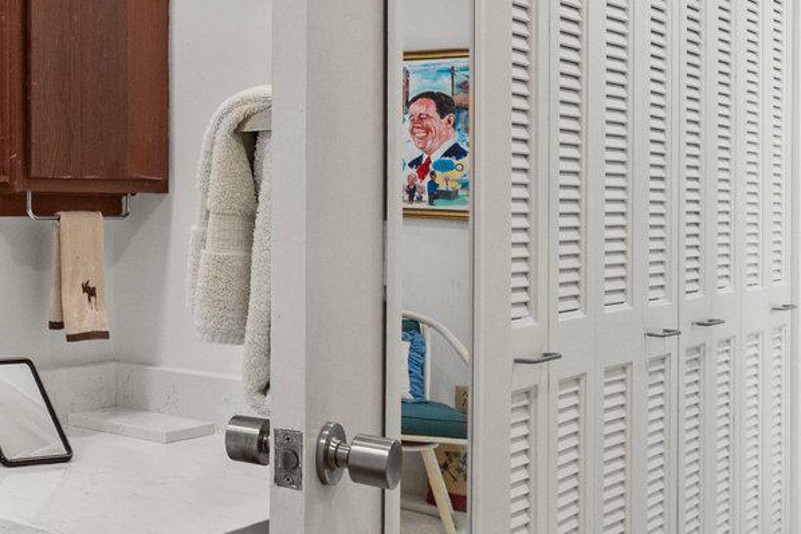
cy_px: 278
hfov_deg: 31.4
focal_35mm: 48
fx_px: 1068
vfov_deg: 28.1
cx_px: -250
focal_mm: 14
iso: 1000
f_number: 7.1
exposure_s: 1/80
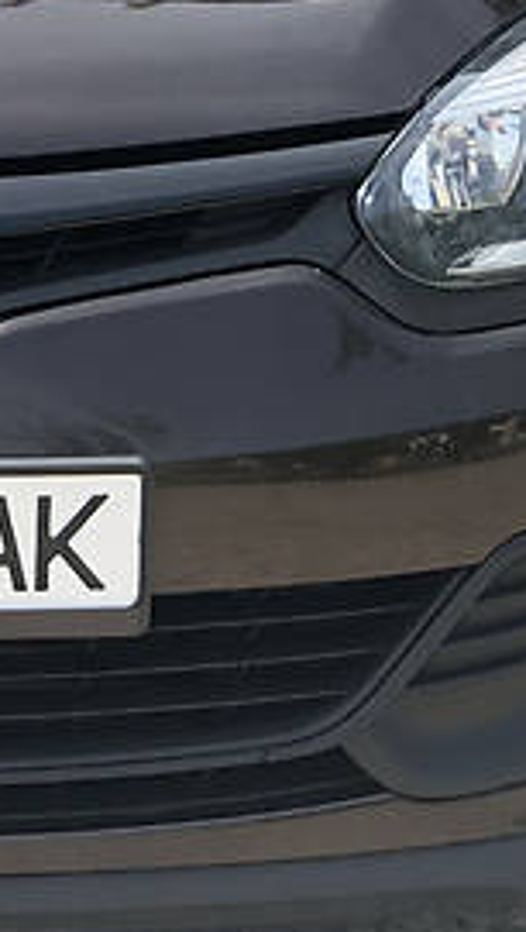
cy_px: 62
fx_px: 4129
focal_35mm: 167
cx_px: -285
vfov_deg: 12.8
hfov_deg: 7.2
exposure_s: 1/331
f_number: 2.4
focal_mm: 6
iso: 16
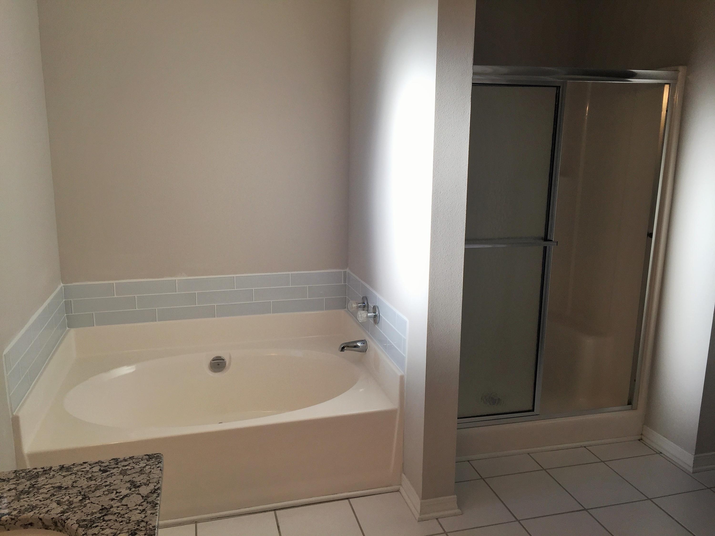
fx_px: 599
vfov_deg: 48.2
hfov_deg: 61.7
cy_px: 268
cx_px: 358
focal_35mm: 29
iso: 32
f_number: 2.2
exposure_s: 1/304
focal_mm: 4.15
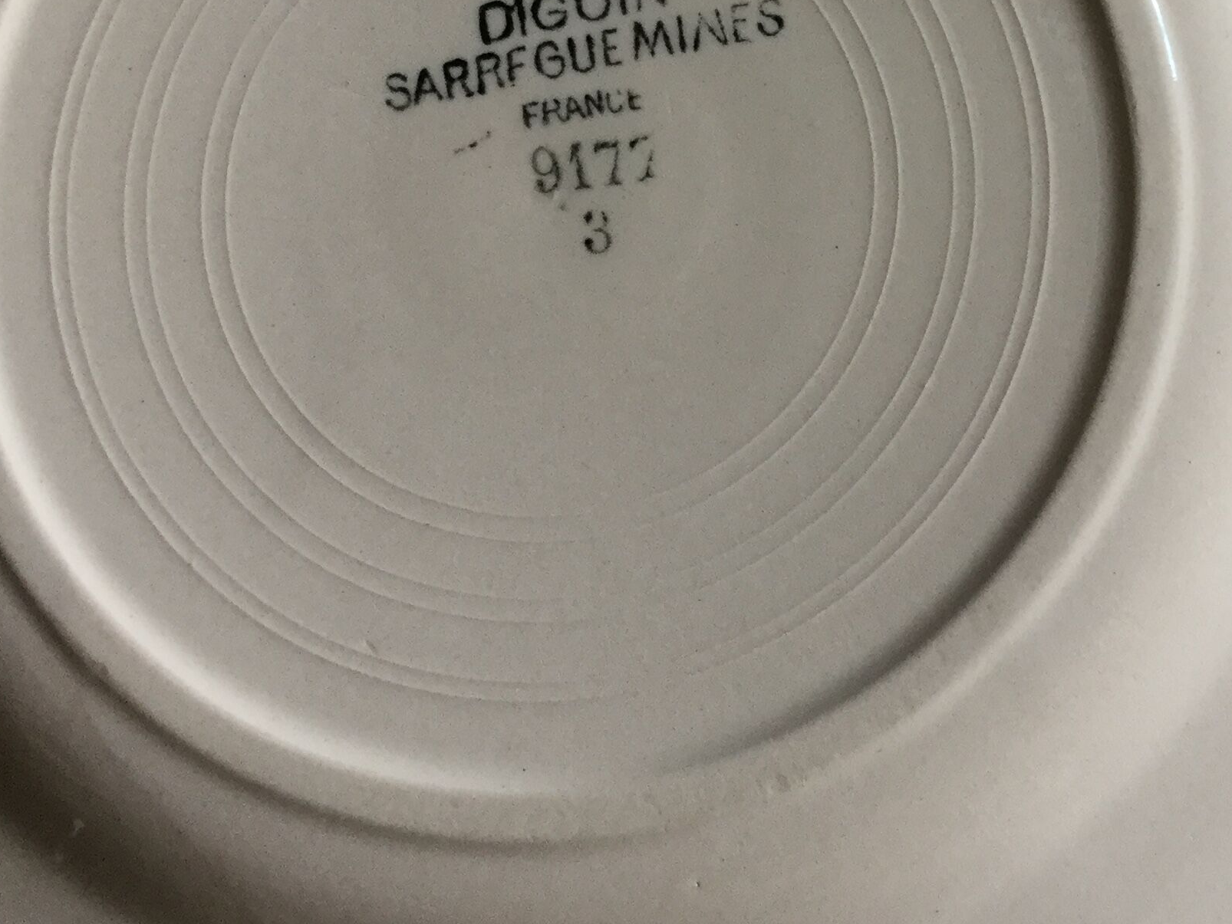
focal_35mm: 63
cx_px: 825
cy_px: 182
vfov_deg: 23.0
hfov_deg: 30.5
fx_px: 2243
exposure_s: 1/33
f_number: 2.4
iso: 40
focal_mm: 3.3
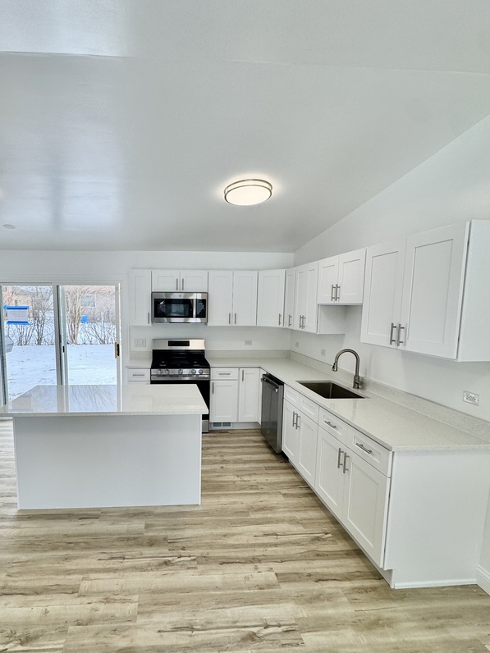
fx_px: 359
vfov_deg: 84.5
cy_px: 350
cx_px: 181
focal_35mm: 19
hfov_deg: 67.5
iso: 40
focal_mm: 2.22
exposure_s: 1/207
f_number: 2.2
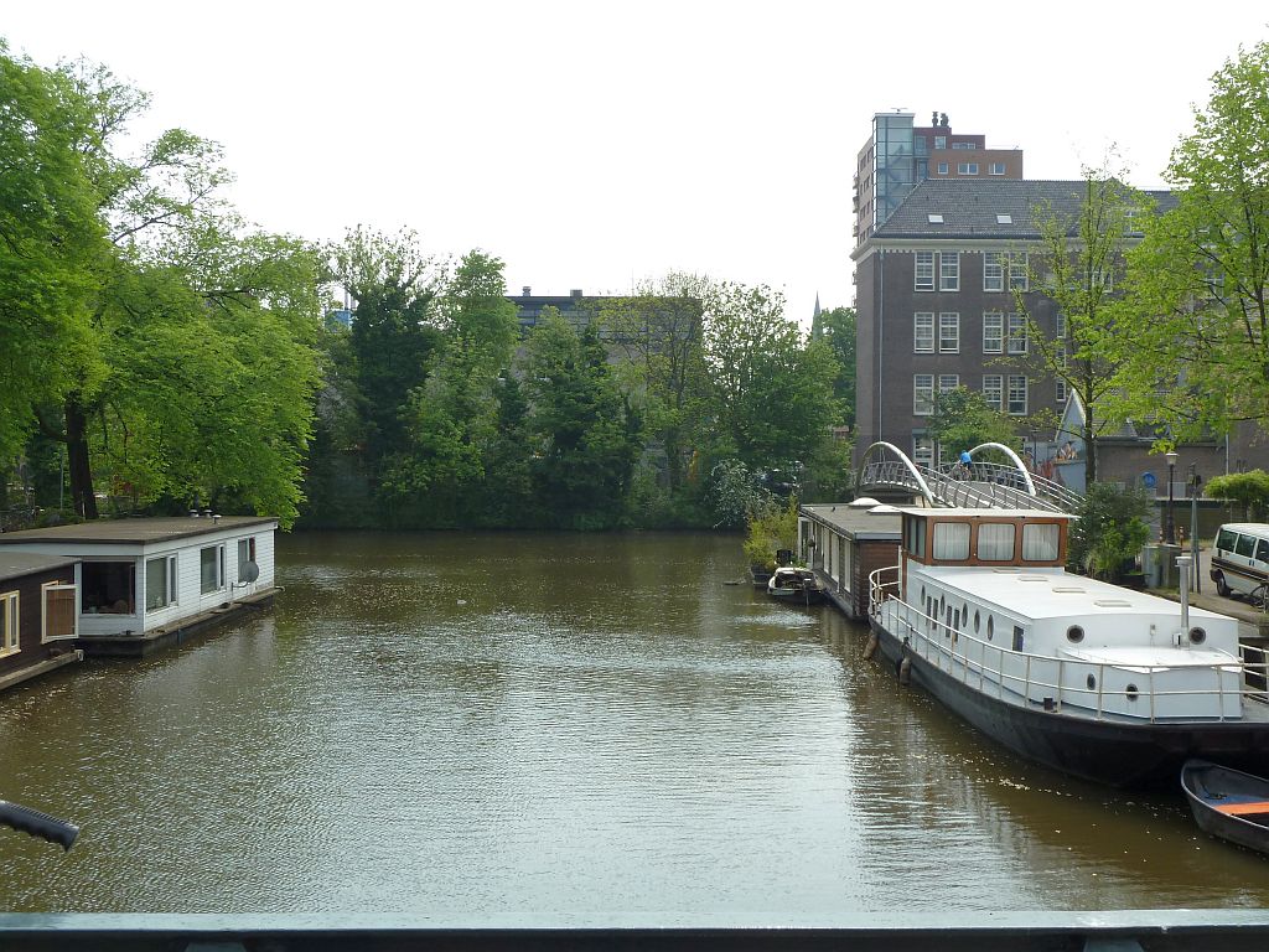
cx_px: 634
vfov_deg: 34.3
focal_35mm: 42
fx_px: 1540
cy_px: 476
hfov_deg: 44.8
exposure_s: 1/400
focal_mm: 6.9
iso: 80
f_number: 4
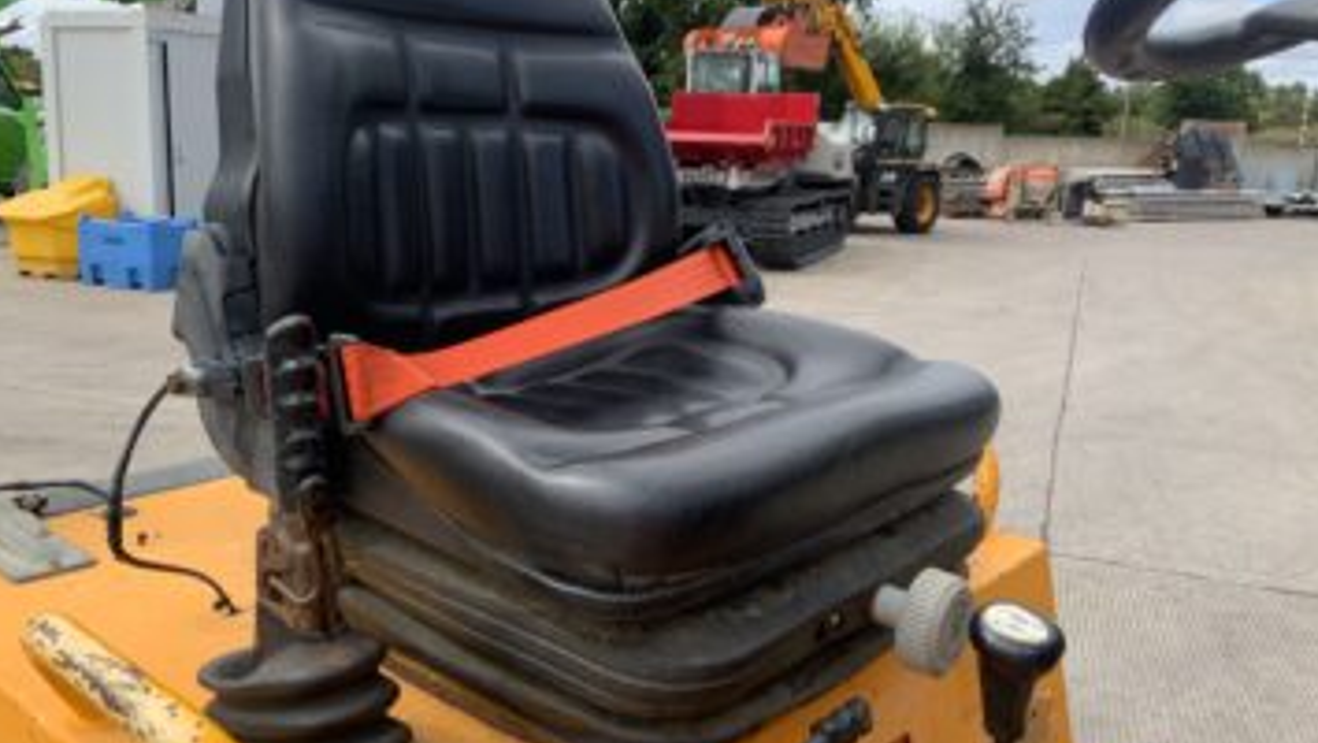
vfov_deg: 36.7
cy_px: 327
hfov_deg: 61.0
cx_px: 657
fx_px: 1119
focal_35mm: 32
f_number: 1.8
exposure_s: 1/944
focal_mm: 3
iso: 16
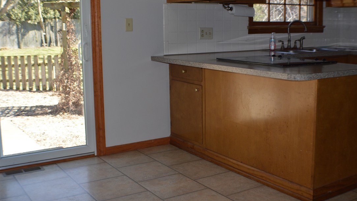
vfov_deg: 20.1
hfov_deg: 34.9
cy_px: 91
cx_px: 179
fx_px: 568
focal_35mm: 60
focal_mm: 38
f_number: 5
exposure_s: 1/125
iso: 360
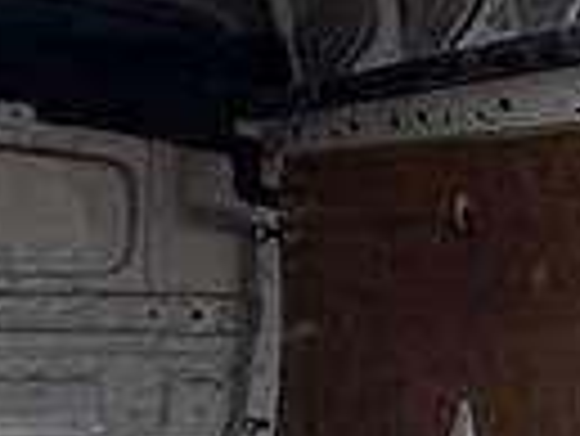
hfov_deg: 14.5
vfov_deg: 15.1
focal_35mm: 97
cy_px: 387
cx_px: 1331
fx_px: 1627
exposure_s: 1/220
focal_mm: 2.22
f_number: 2.2
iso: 40
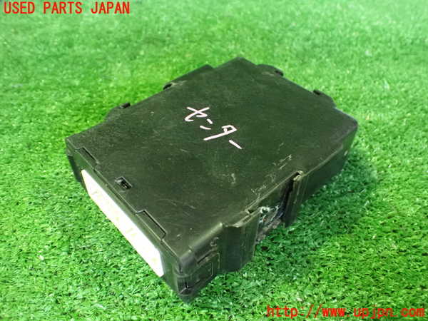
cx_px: 214
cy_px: 160
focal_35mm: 30
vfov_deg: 46.8
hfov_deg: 60.0
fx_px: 371
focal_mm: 5.4
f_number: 2.3
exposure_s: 1/25
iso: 1600
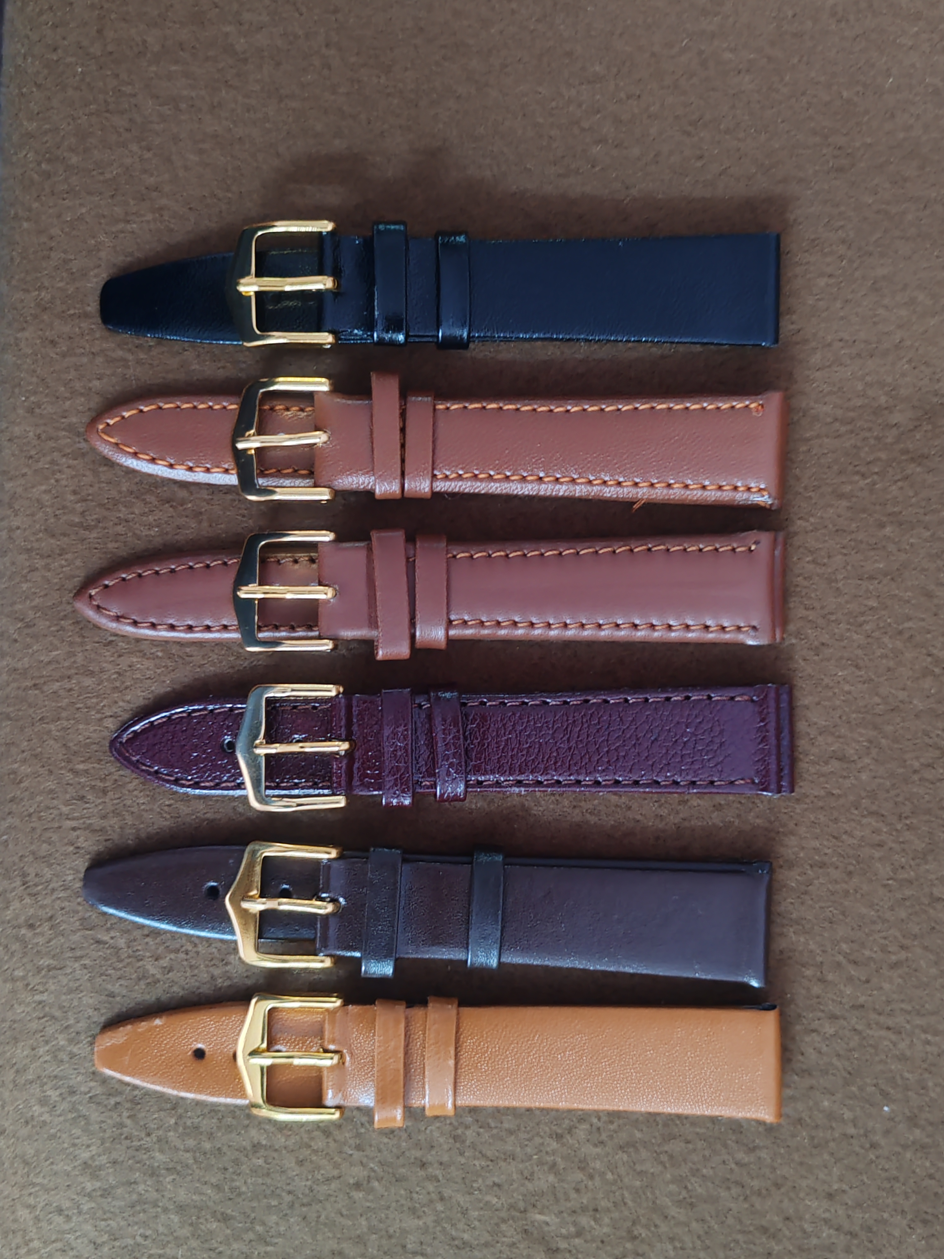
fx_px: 1236
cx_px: 472
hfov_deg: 41.8
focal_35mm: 34
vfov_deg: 54.0
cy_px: 630
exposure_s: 1/33
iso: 6400
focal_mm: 6.12
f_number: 1.9
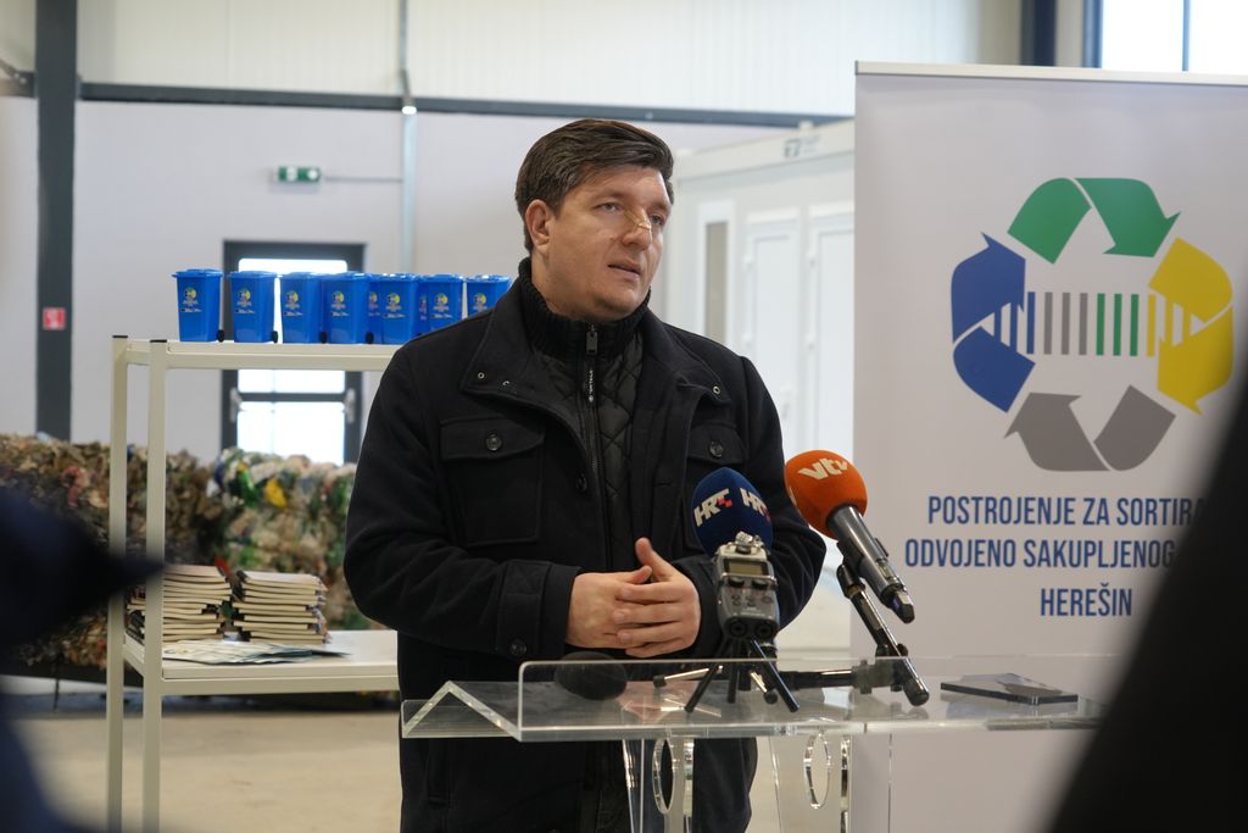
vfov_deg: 17.1
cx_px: 624
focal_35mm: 80
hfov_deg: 25.4
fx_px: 2774
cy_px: 416
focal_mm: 80
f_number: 5.6
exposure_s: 1/160
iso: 2500
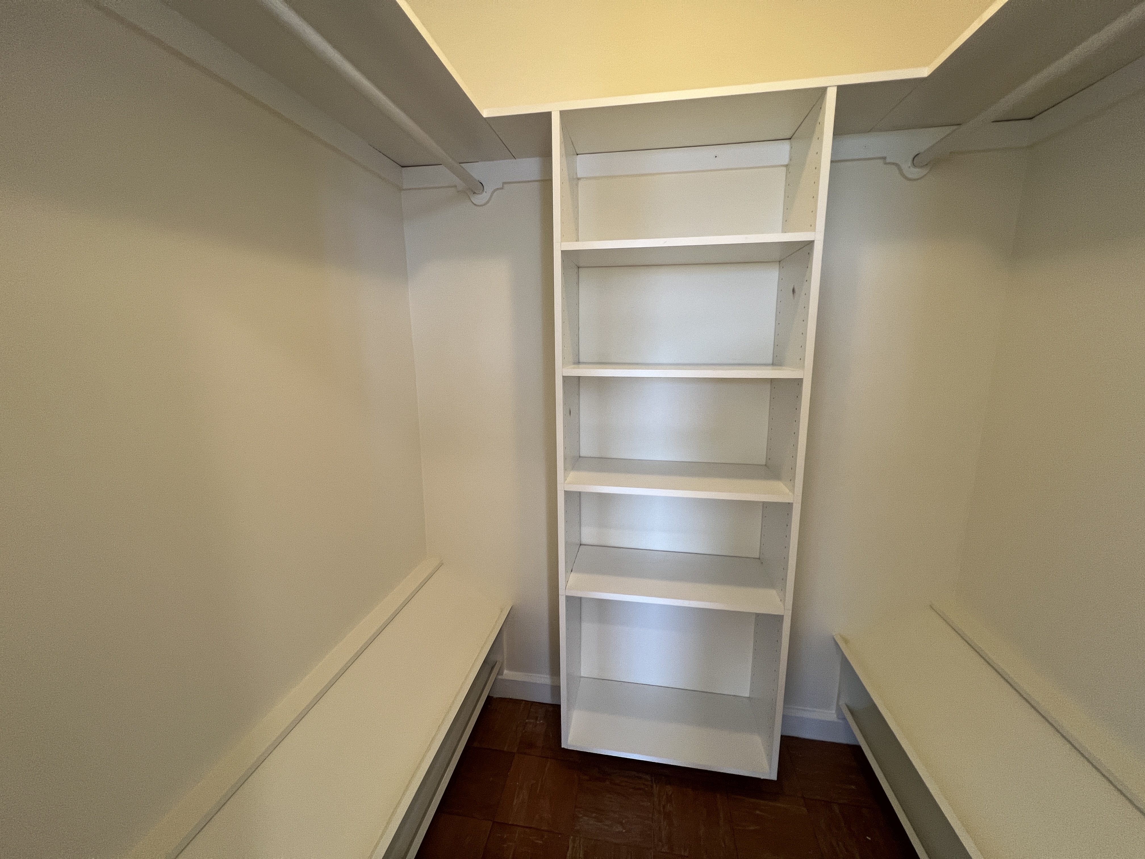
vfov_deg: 89.9
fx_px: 430
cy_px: 430
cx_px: 572
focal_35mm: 13
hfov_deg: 106.2
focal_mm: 1.57
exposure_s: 1/120
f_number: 1.8
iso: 160
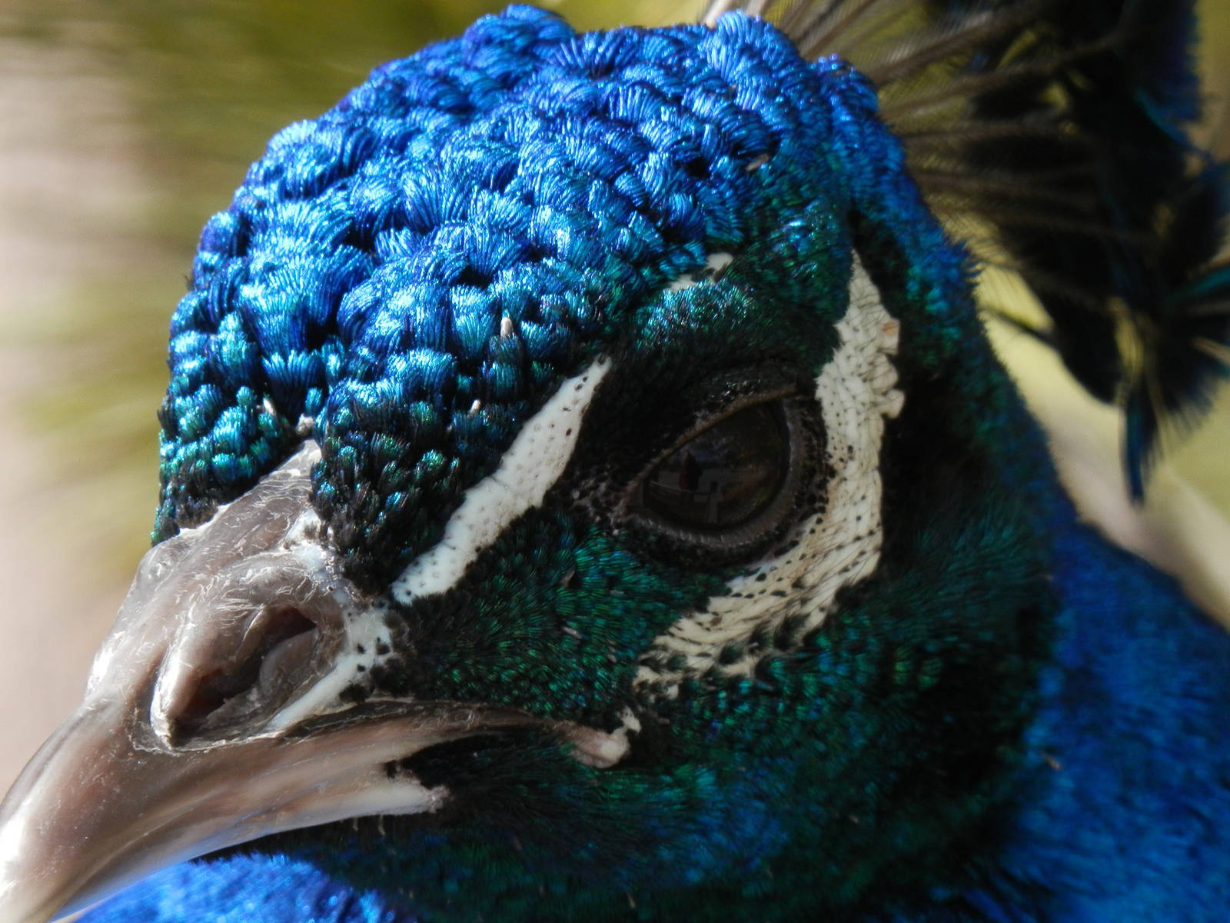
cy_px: 462
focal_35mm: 365
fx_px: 12969
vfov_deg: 4.1
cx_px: 615
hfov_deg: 5.4
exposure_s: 1/250
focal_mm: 65.2
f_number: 6.8
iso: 160
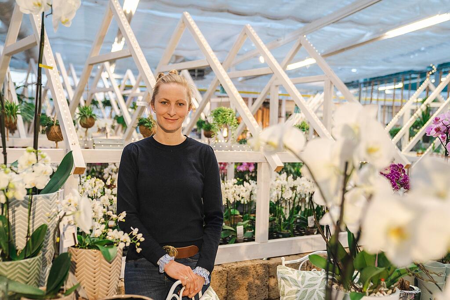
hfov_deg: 47.4
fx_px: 513
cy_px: 150
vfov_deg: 32.6
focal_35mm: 41
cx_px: 225
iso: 800
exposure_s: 1/250
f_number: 2.8
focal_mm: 41
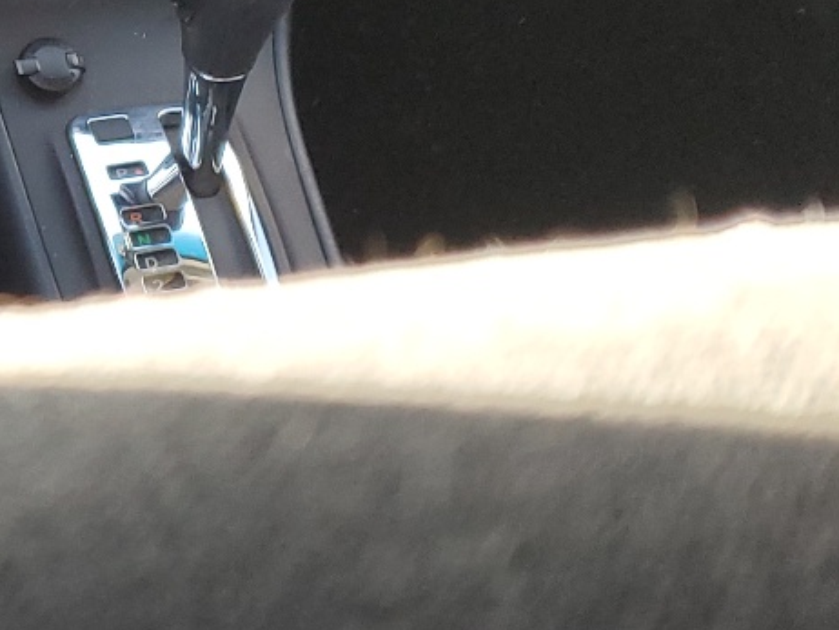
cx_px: -236
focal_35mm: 90
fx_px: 2182
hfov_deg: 20.1
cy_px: -15
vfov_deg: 16.1
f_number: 1.5
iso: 82
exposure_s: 1/120
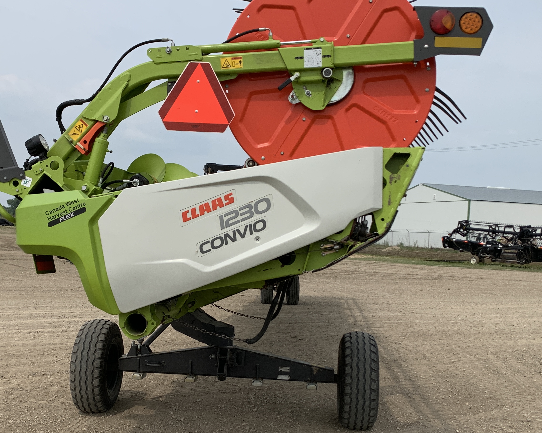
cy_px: 283
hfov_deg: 41.1
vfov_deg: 33.2
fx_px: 722
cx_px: 233
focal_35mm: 45
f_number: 1.8
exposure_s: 1/3086
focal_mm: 4.25
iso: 25
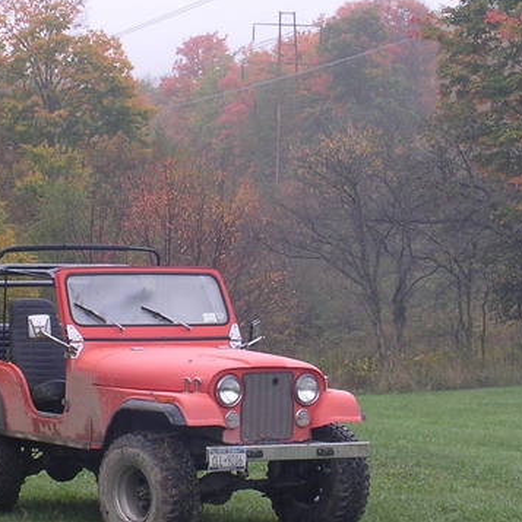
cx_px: 108
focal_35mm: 208
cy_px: 284
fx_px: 3549
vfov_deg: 8.4
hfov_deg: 8.4
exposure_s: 1/64.6
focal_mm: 15.9
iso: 100
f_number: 4.6
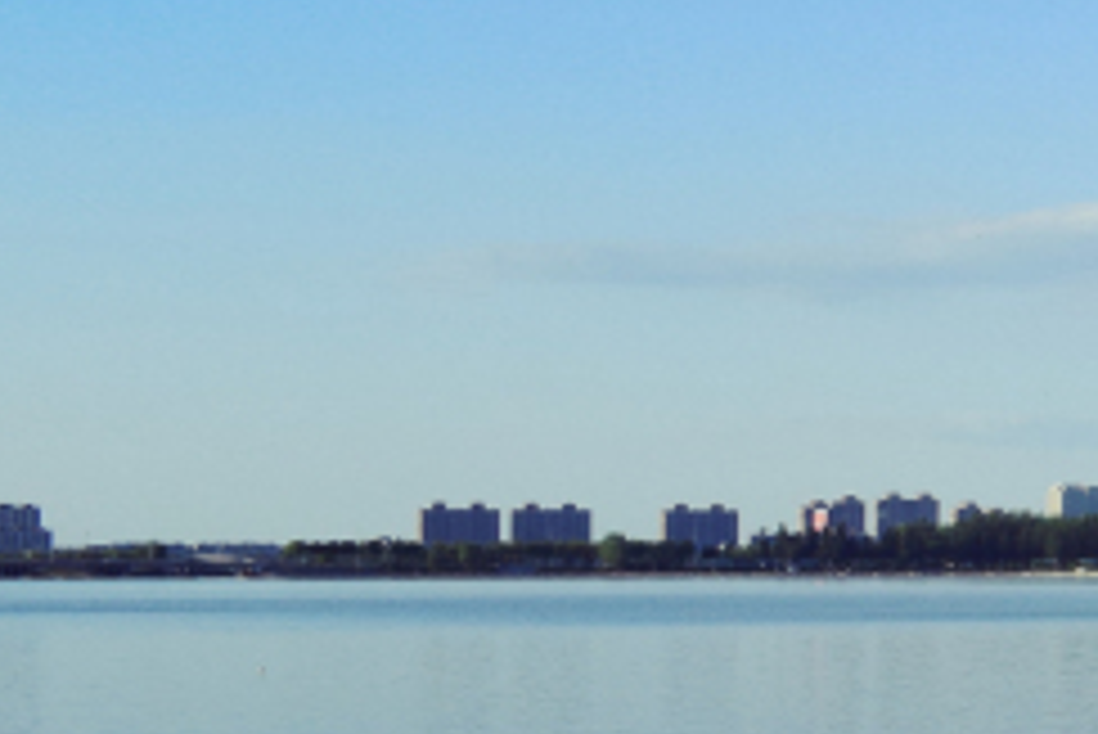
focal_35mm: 126
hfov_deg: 13.8
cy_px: 448
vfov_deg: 10.9
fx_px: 3845
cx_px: 2192
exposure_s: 1/500
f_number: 11
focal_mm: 20
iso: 400
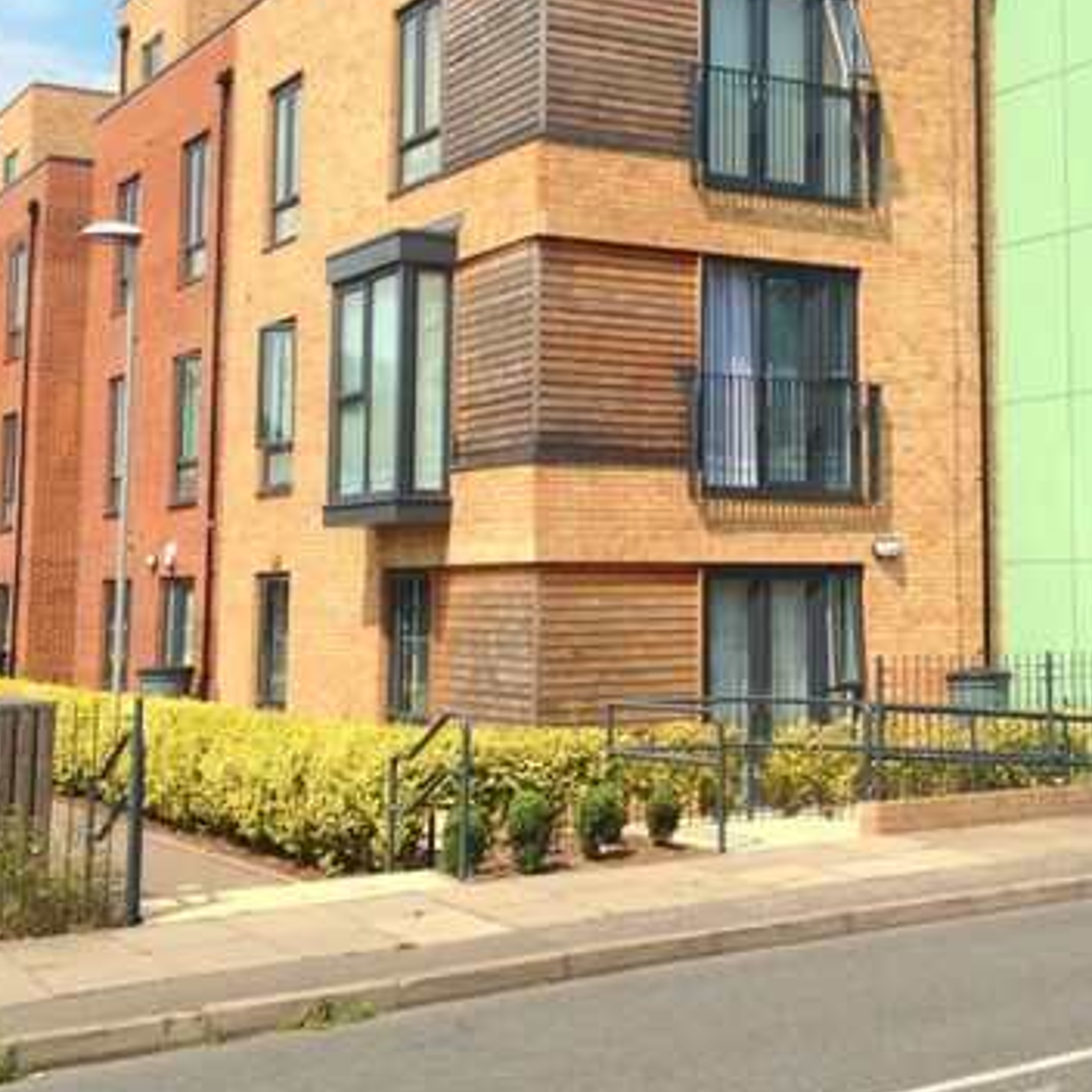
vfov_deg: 29.3
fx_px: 2070
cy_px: 327
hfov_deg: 28.9
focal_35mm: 58
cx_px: 866
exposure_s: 1/1290
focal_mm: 4.12
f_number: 2.4
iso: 50
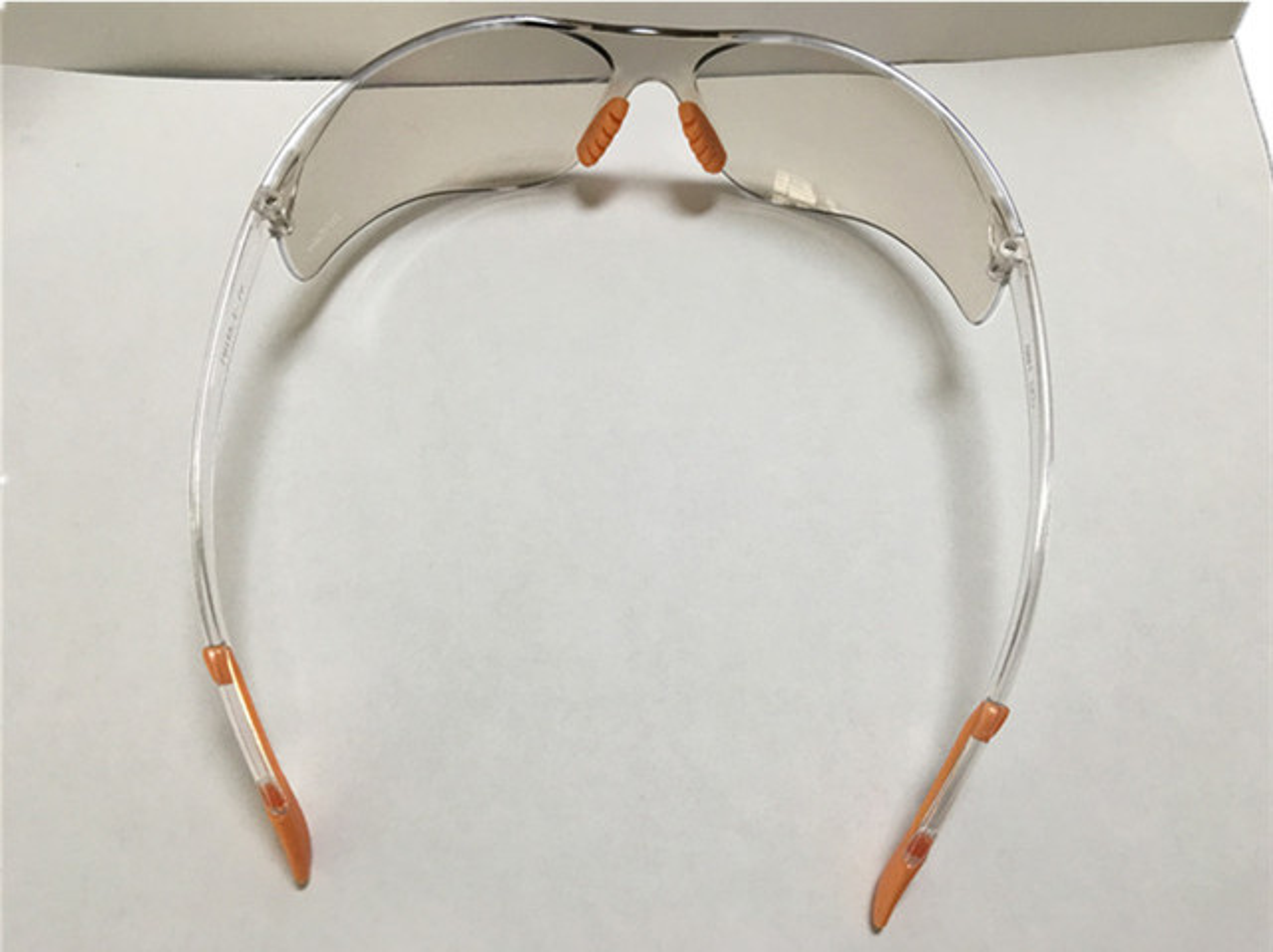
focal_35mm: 29
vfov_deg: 48.2
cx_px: 636
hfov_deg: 61.7
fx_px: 1066
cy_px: 476
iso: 50
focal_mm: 4.15
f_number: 2.2
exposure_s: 1/33
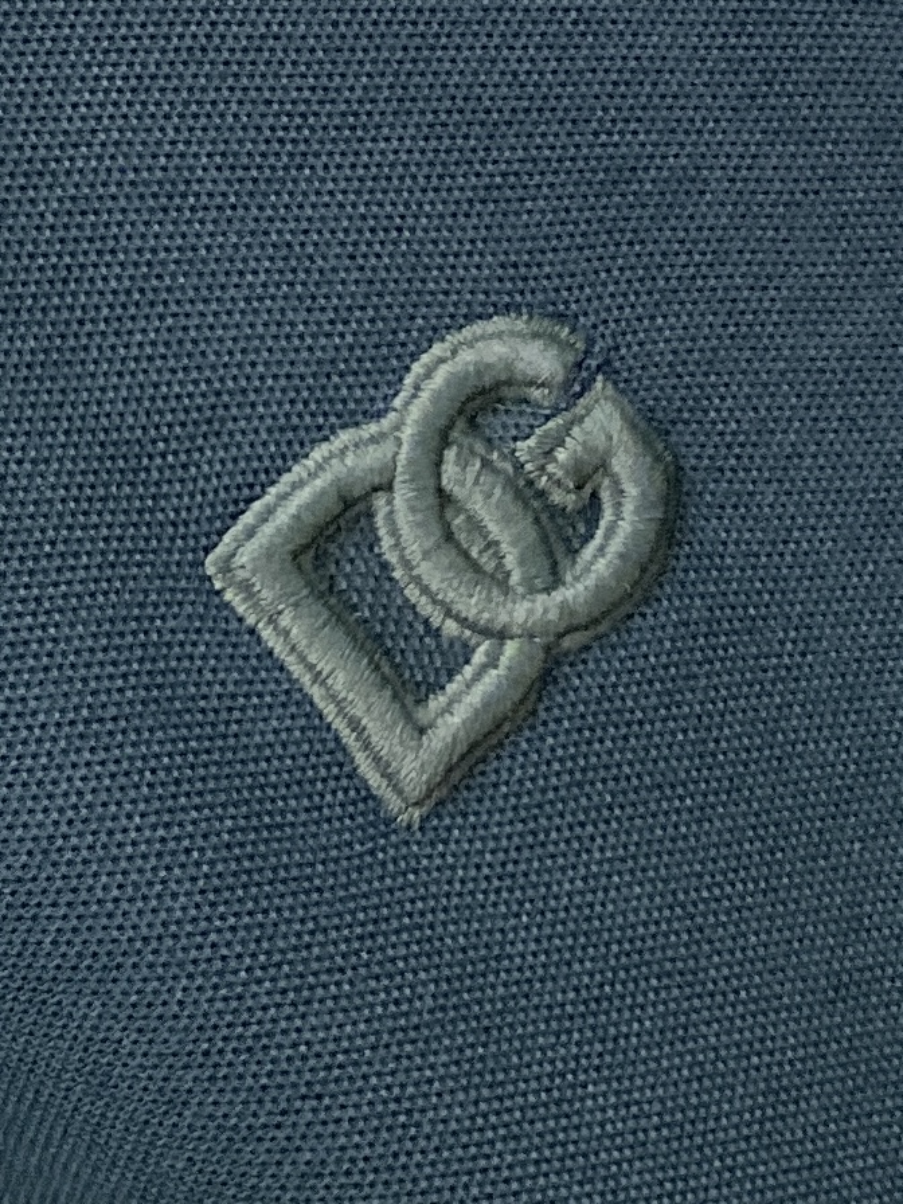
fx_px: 904
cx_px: 452
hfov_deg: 53.1
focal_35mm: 26
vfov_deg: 67.3
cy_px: 602
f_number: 1.8
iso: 125
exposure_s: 1/121
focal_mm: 4.25
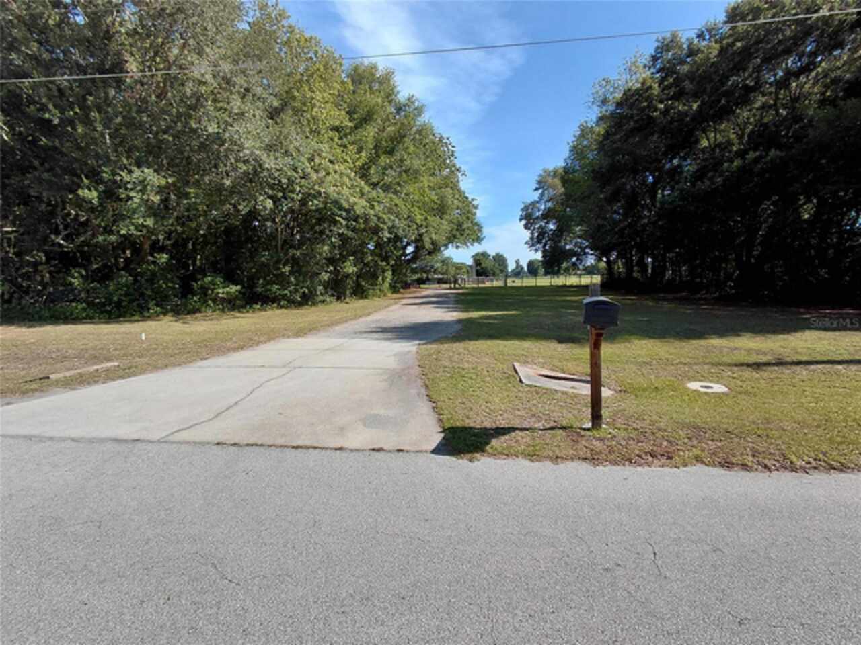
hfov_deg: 94.5
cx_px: 430
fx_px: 398
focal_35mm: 16
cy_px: 322
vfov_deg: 78.1
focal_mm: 1.64
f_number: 2.2
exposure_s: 1/1428
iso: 40
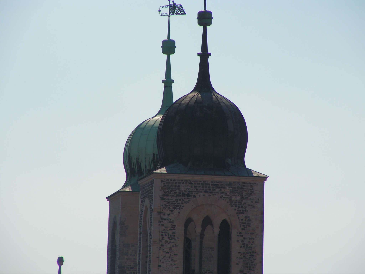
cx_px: 182
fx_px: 3058
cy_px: 137
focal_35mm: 290
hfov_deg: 6.8
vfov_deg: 5.1
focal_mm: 48
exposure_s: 1/1000
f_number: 4.8
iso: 64
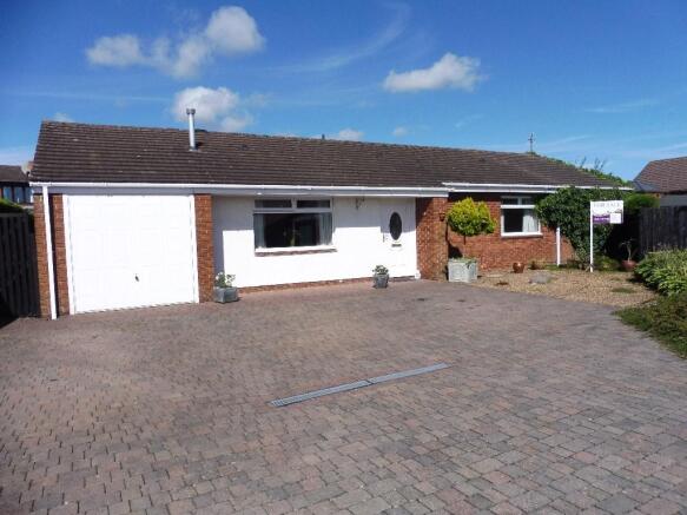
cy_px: 258
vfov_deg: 56.8
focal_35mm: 24
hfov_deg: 71.6
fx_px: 476
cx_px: 344
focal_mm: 4.3
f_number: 4
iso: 100
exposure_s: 1/1300
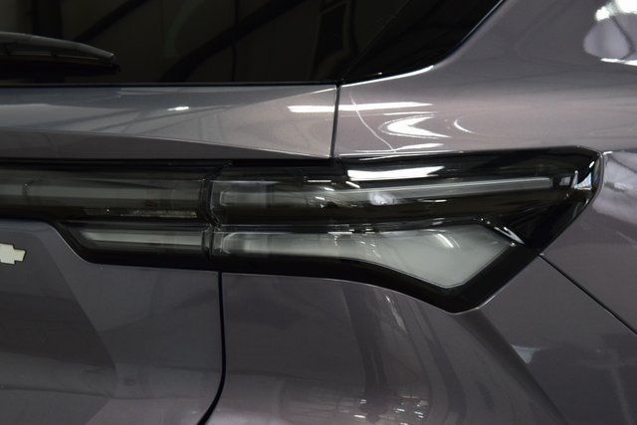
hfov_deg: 26.0
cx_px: 318
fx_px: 1380
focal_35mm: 78
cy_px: 212
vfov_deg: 17.5
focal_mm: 52
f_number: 7.1
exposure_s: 1/60
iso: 1600
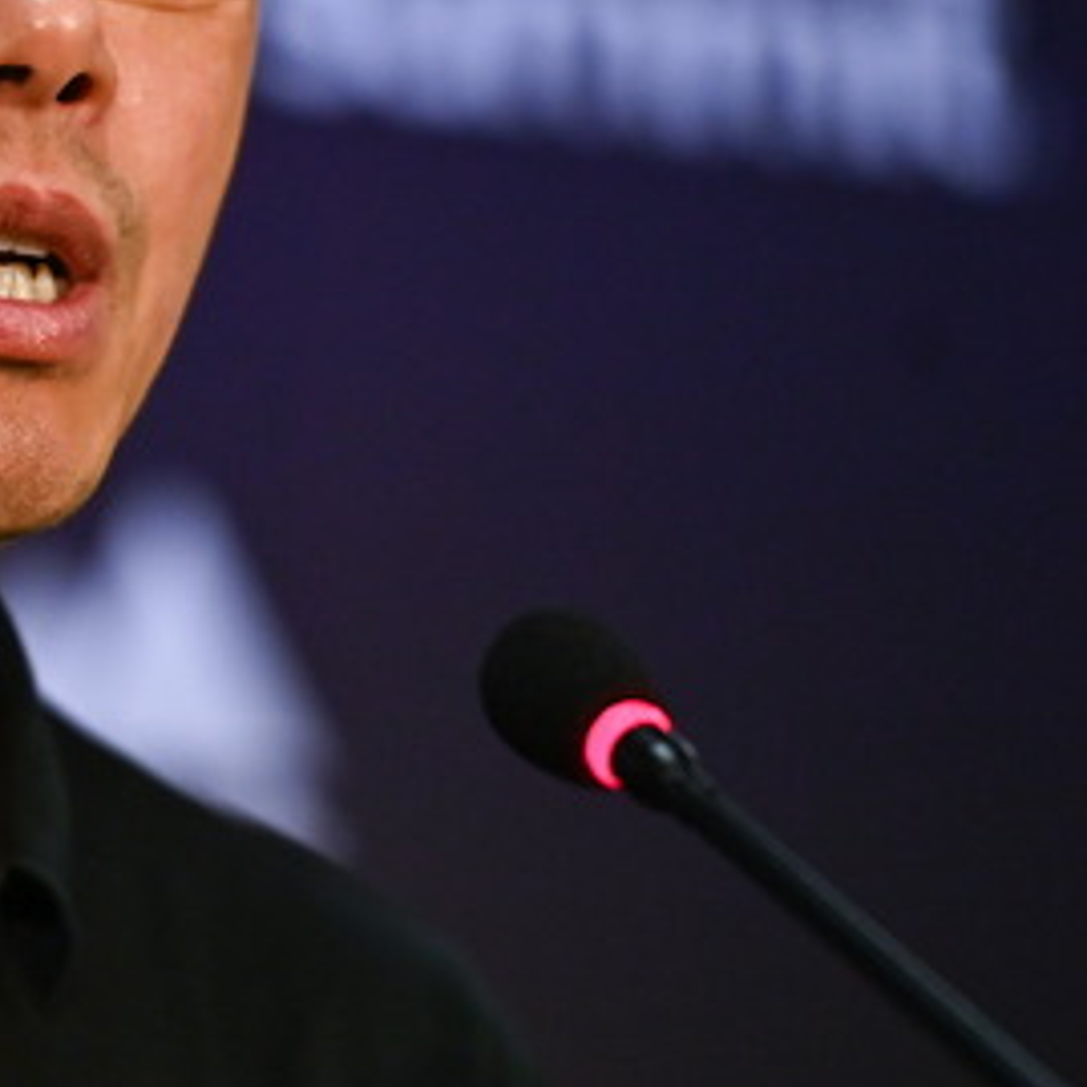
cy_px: 178
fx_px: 17479
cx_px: -113
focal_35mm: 492
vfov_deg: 3.6
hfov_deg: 3.6
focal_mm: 200
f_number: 2.8
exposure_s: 1/640
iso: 2000
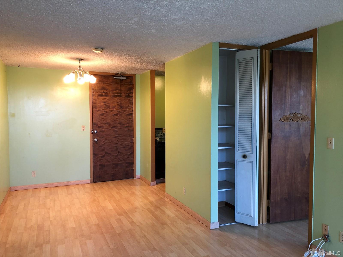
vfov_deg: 49.7
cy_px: 128
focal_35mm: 28
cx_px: 172
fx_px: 277
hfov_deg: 63.4
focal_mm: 3.99
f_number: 1.8
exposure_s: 1/24
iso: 40
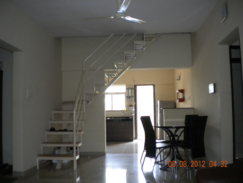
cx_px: 122
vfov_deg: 40.7
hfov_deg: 52.6
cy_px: 92
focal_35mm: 35
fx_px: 246
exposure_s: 1/41.4
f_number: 3.1
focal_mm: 6.3
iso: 400
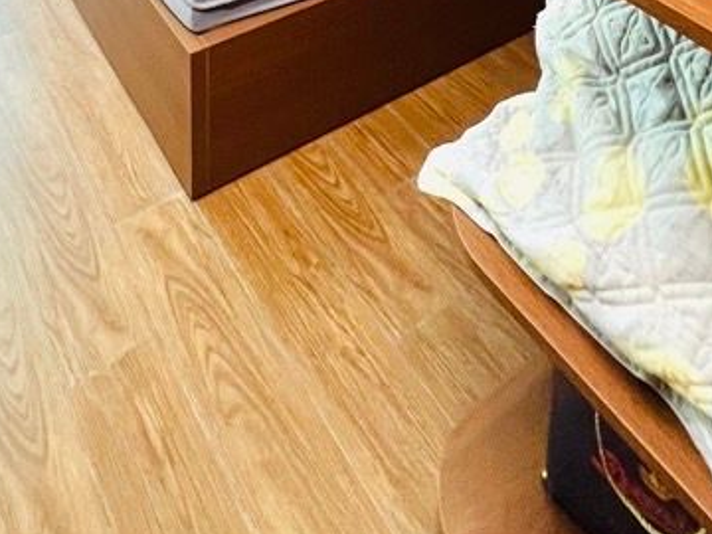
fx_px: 761
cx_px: 231
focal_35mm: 37
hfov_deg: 49.2
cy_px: -405
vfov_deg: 22.9
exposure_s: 1/99
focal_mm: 1.57
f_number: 1.8
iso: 160
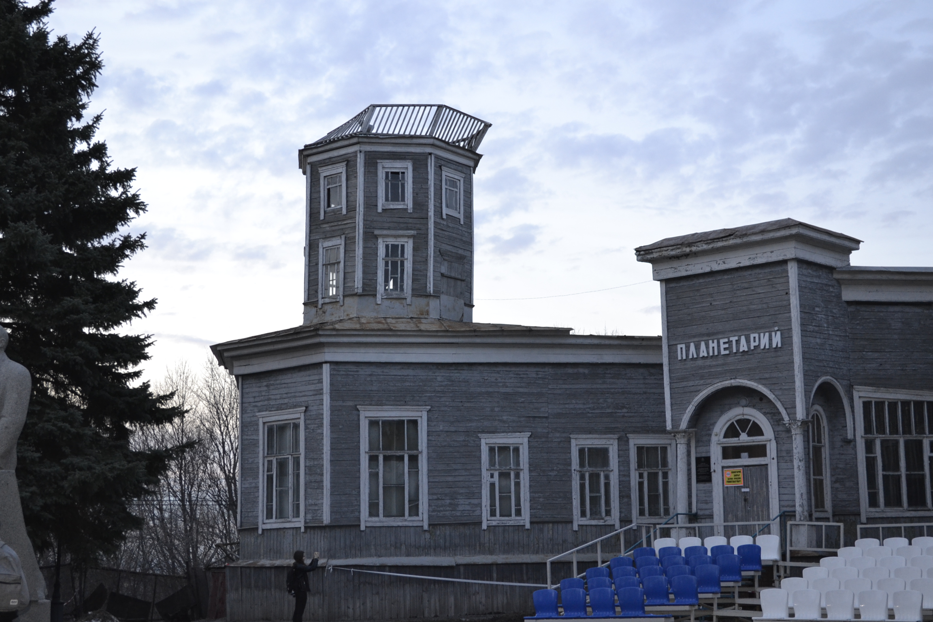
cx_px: 466
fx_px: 1555
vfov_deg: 22.6
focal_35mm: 60
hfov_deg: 33.4
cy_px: 311
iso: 800
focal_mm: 40
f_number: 5.3
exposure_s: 1/60
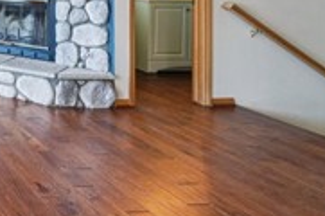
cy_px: -67
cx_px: -201
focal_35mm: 46
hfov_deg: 25.9
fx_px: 415
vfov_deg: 25.1
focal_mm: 13
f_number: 9
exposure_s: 1/25
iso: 400
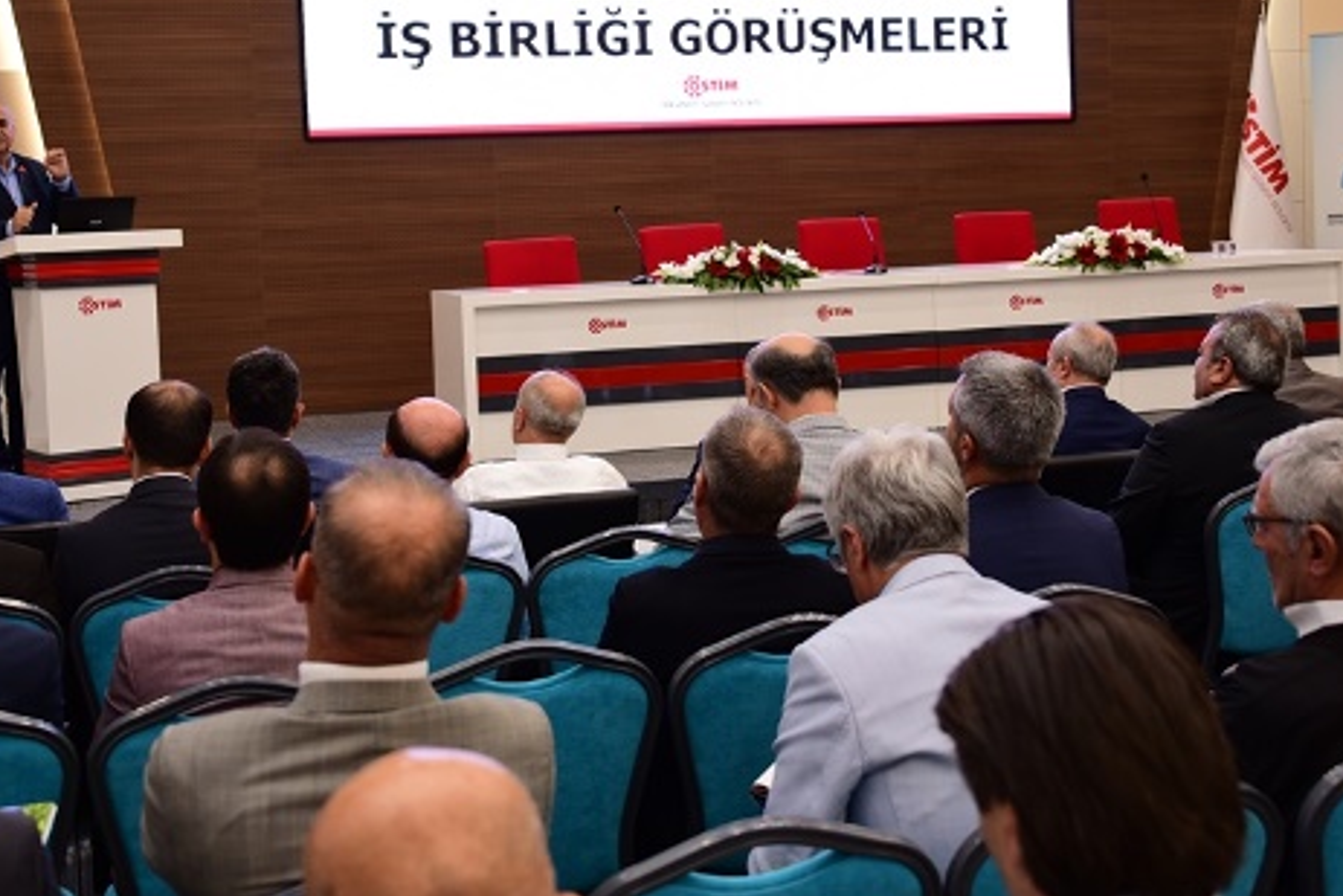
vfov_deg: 26.4
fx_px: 1903
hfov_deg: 38.9
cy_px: 302
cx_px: 645
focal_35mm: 51
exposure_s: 1/80
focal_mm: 35
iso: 400
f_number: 3.8
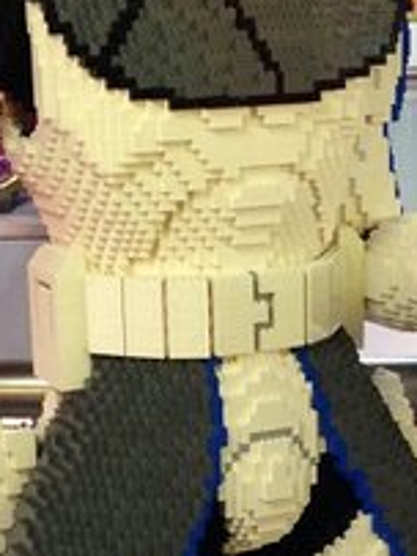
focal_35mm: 104
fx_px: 1672
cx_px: 258
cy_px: 422
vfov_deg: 18.8
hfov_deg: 14.2
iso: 125
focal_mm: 4.12
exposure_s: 1/20
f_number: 2.4
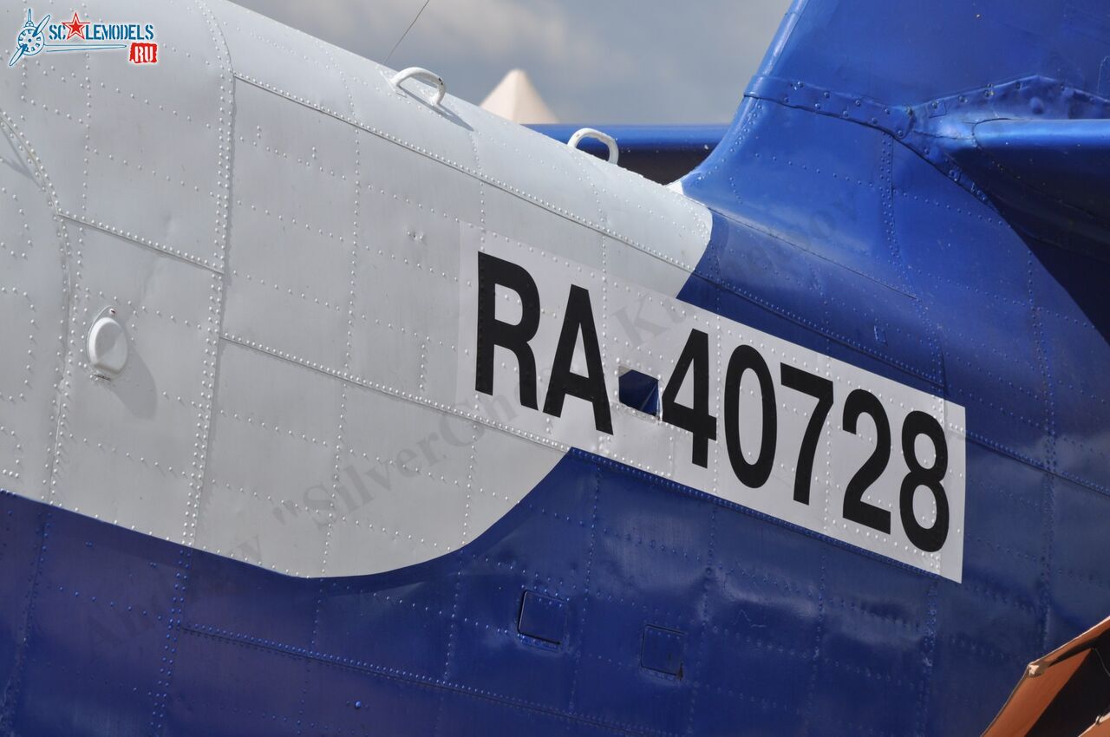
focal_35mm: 285
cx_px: 555
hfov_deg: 7.2
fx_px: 8776
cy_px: 368
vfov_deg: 4.8
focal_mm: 190
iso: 200
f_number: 8
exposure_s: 1/800
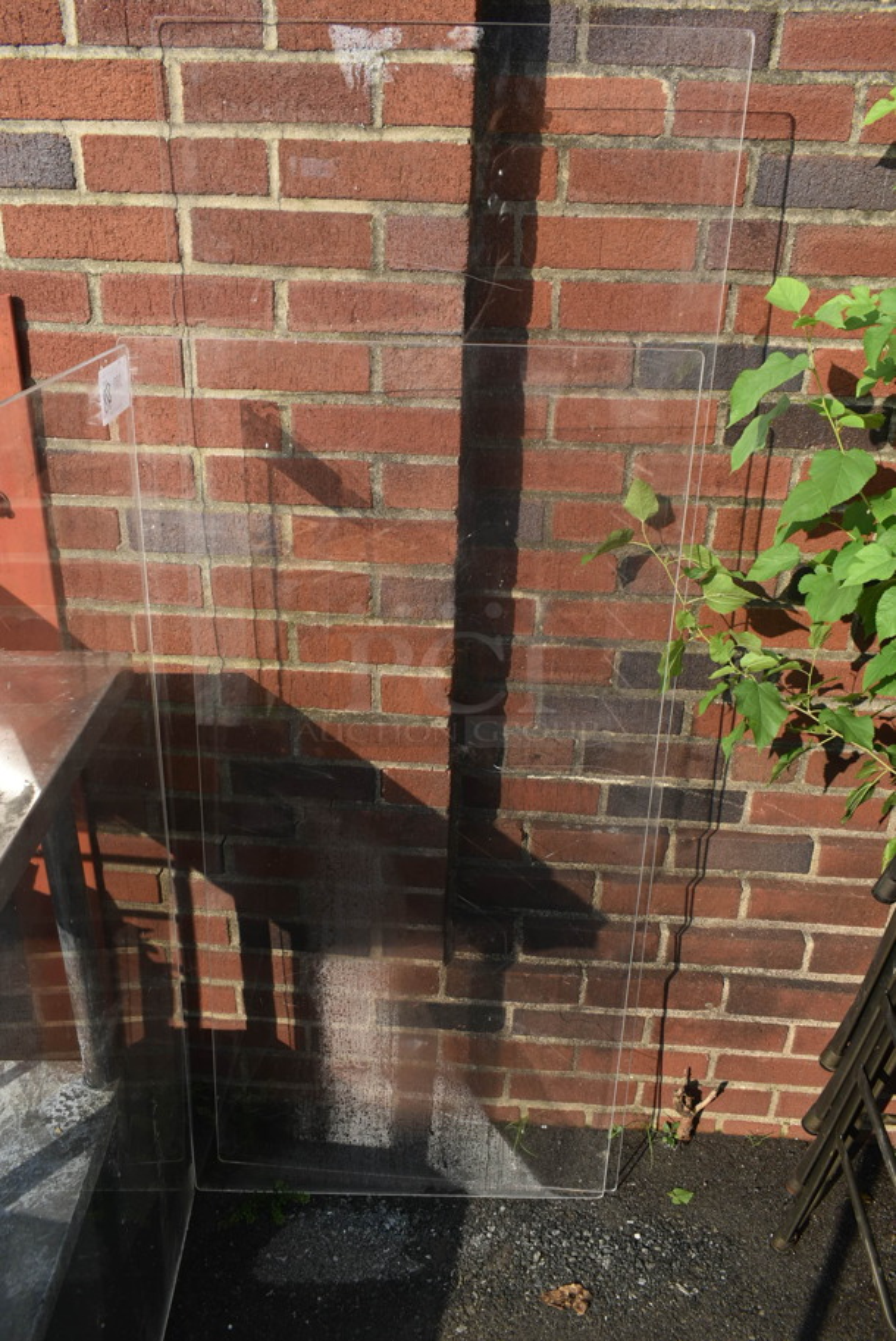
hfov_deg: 48.0
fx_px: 1006
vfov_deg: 67.3
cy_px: 670
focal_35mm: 27
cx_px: 448
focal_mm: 18
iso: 100
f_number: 8
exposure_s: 1/160
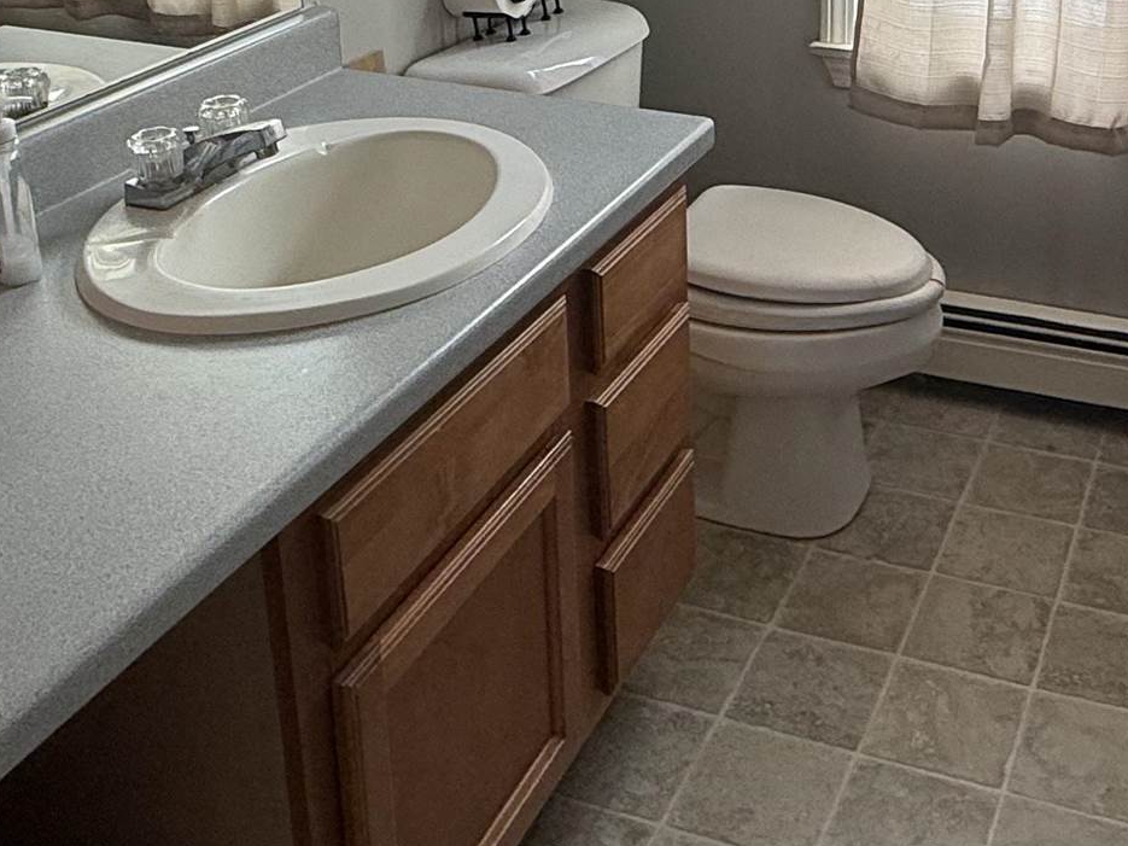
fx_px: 1499
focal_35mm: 46
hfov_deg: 40.5
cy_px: -11
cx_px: 794
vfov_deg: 29.3
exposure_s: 1/135
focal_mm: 2.22
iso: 64
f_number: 2.2
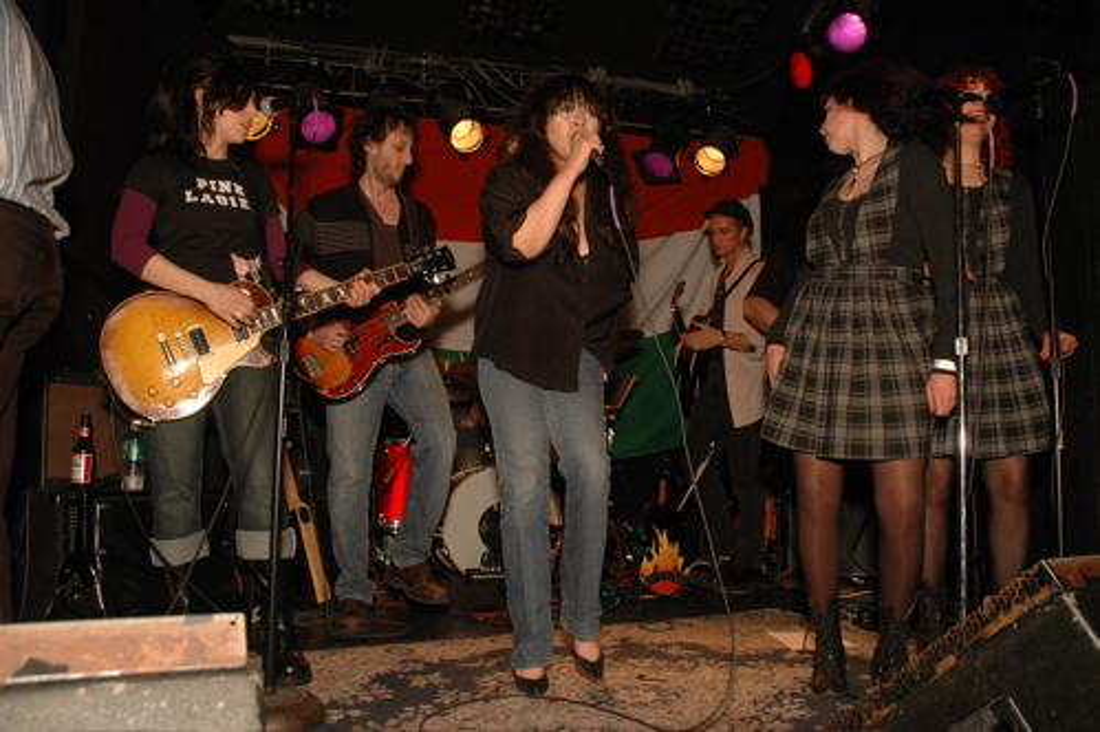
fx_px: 824
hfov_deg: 67.4
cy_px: 366
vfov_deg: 47.9
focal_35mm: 27
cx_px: 550
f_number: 5
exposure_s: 1/60
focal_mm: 18
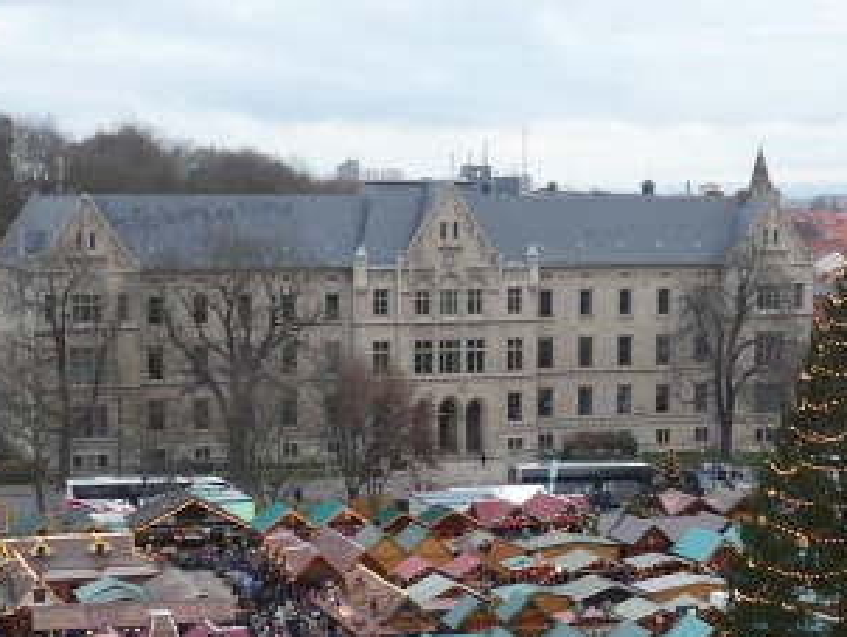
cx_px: 527
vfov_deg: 16.2
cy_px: 414
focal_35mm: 91
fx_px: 2228
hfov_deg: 21.5
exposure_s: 1/60
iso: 100
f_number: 3
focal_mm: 6.6
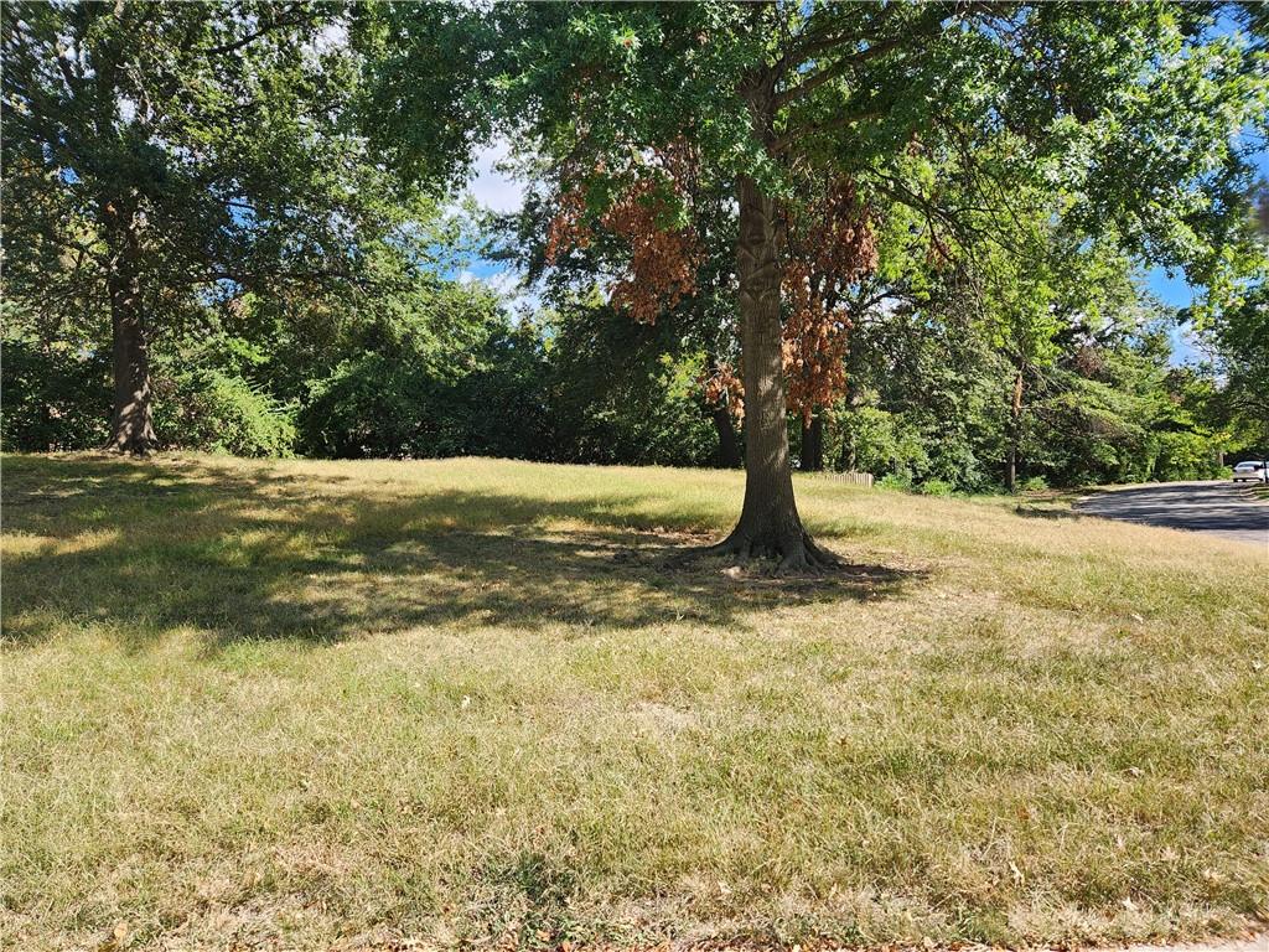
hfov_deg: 73.9
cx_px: 634
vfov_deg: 58.9
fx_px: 843
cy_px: 476
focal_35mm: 23
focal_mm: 5.4
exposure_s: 1/569
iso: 20
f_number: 1.8
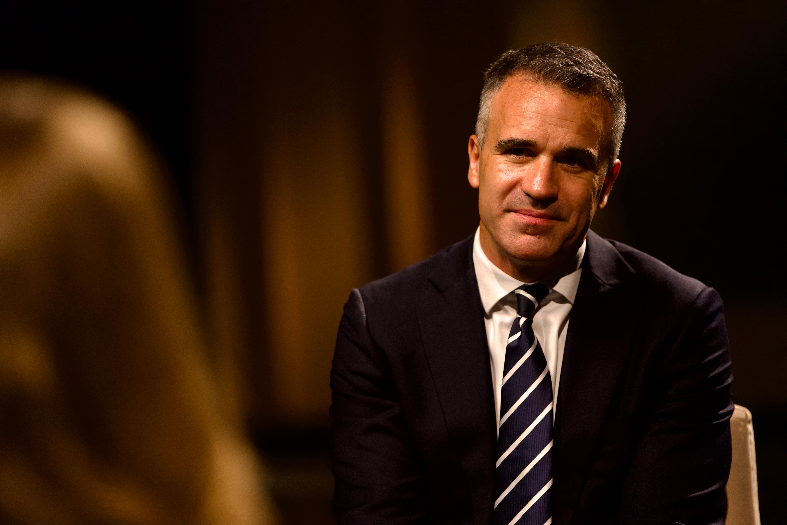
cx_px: 394
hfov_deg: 12.0
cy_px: 262
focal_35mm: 171
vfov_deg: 8.0
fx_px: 3738
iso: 1250
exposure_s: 1/160
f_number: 2.8
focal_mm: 171
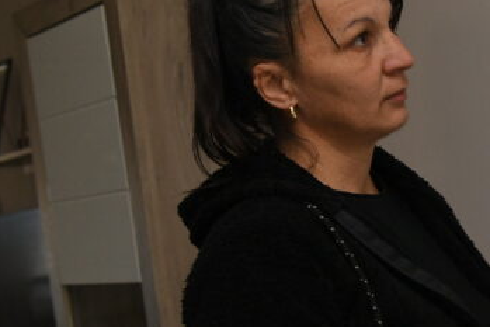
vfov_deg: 15.0
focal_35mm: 91
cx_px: 625
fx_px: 1239
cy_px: 242
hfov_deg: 20.6
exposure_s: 1/250
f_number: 4
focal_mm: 31
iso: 1250
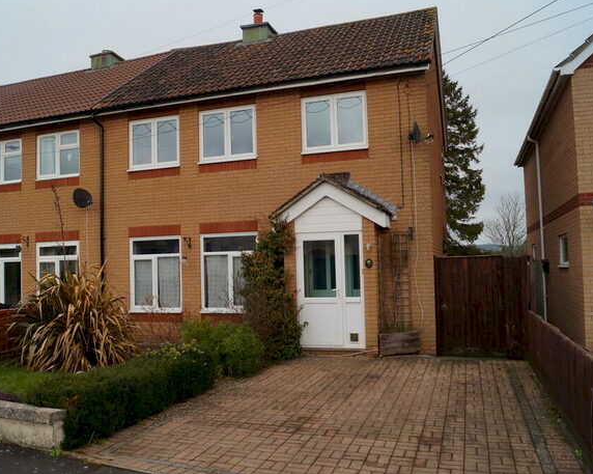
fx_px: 544
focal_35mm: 31
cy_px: 236
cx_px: 265
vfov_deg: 47.1
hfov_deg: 57.1
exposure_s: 1/100
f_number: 9
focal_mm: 18
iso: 100
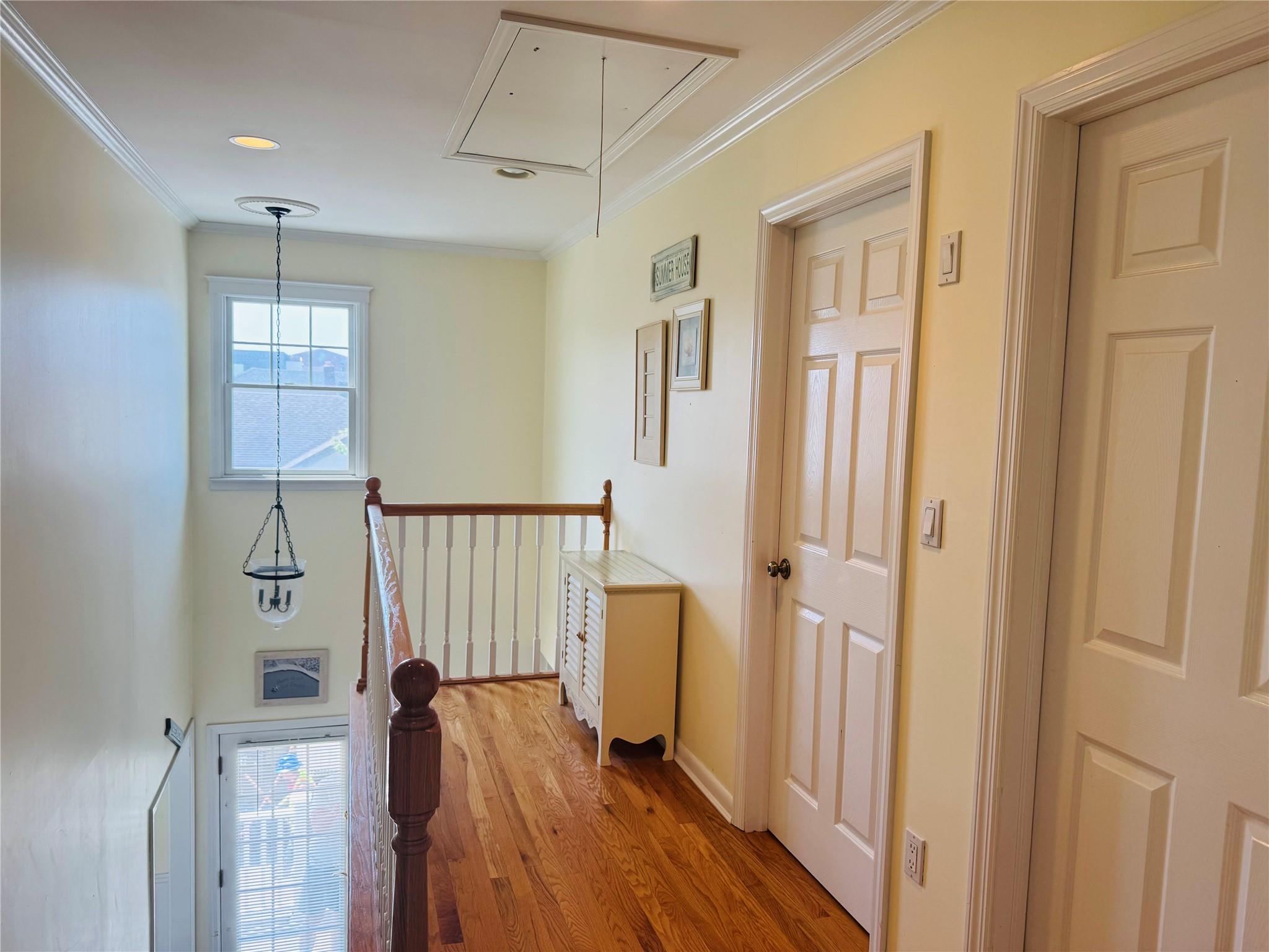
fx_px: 880
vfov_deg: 56.8
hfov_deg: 71.6
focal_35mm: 24
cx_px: 634
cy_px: 476
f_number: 1.78
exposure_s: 1/120
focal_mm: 6.76
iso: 80
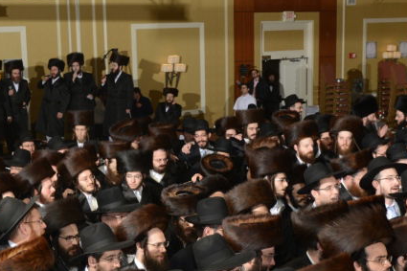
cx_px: 125
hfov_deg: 24.6
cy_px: 240
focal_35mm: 82
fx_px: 927
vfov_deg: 16.4
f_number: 7.1
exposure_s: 1/200
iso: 400
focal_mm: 34
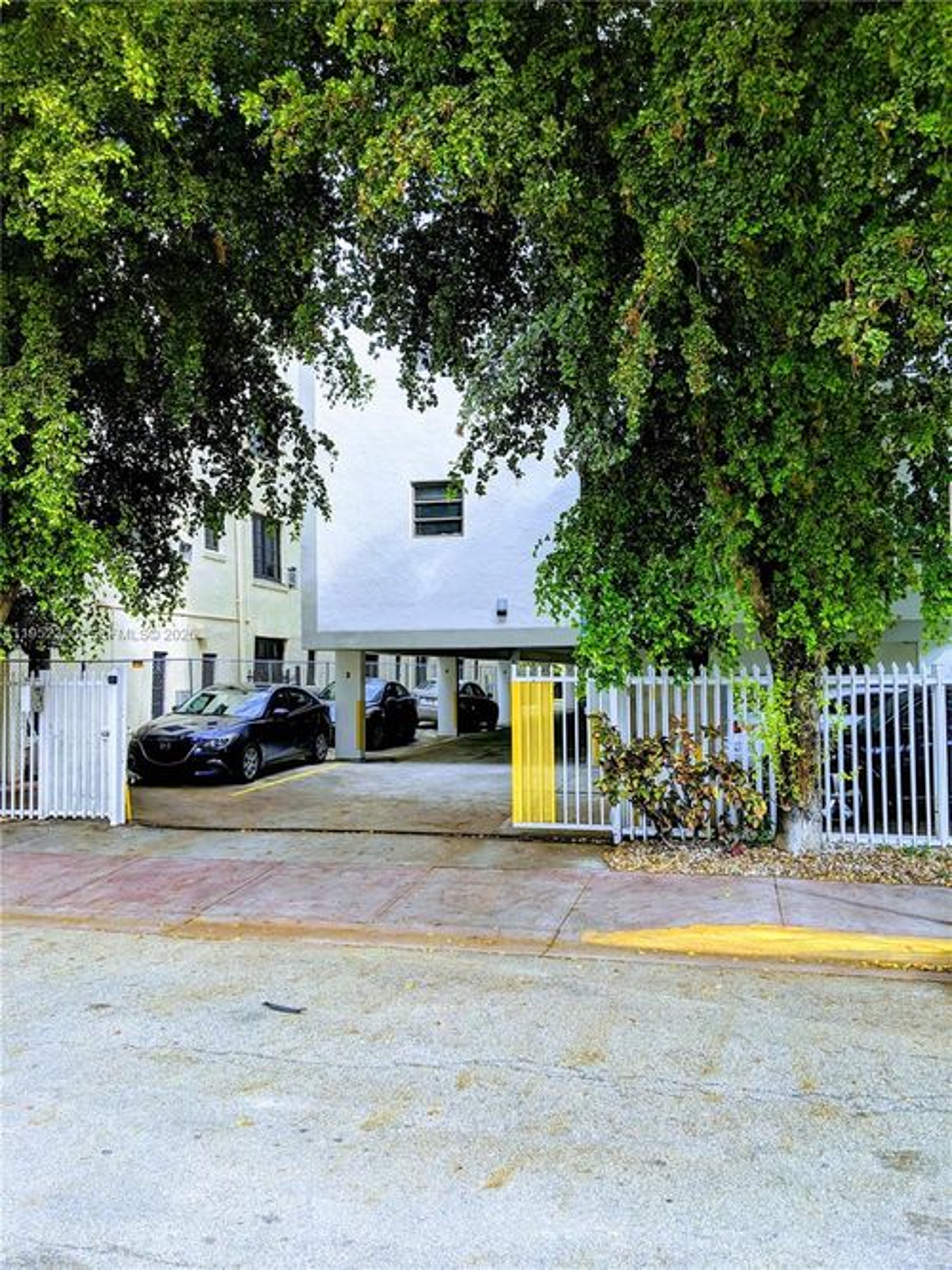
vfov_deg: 65.3
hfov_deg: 51.3
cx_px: 476
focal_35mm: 27
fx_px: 990
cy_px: 635
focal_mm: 4.44
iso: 60
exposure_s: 1/1174
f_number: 1.8
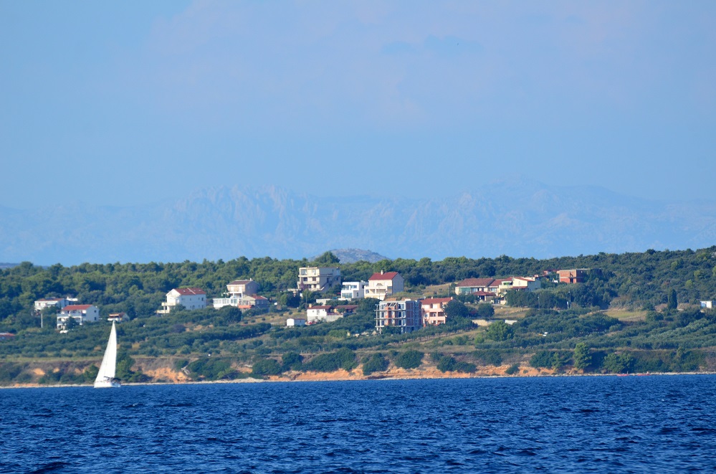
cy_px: 237
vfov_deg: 3.0
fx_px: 8929
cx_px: 358
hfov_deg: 4.6
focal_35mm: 450
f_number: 6.3
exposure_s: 1/1250
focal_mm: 300
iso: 400
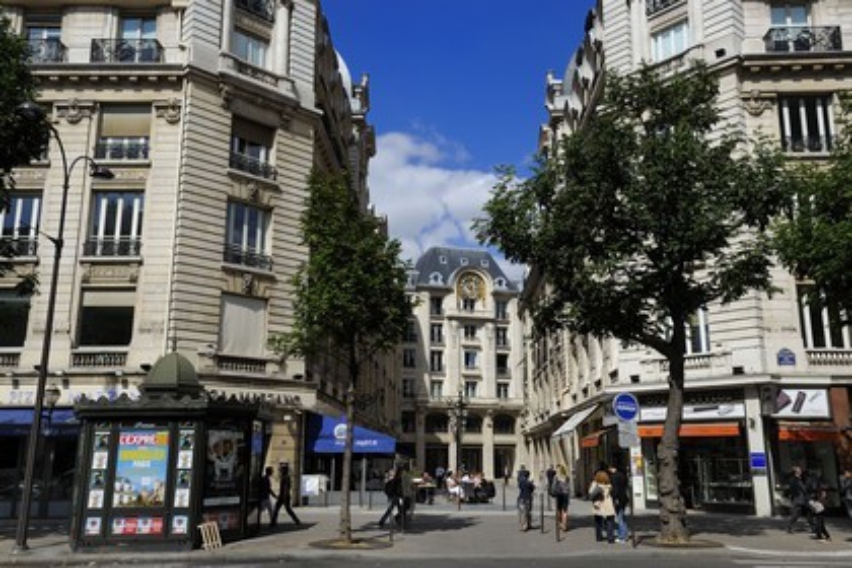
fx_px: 805
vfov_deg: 38.9
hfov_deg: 55.8
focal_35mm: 34
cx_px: 426
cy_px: 284
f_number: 14
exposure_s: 1/200
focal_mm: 34
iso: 200
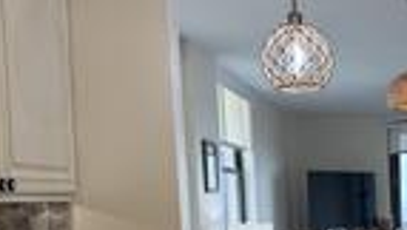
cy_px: 264
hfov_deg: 26.9
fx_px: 789
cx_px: 433
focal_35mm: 73
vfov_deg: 16.1
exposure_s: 1/148
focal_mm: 6.86
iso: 80
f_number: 1.78
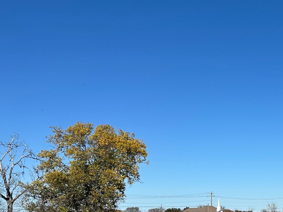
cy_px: 189
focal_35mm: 55
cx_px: 320
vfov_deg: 25.7
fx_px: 450
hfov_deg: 30.8
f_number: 1.78
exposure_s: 1/7576
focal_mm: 6.86
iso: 80
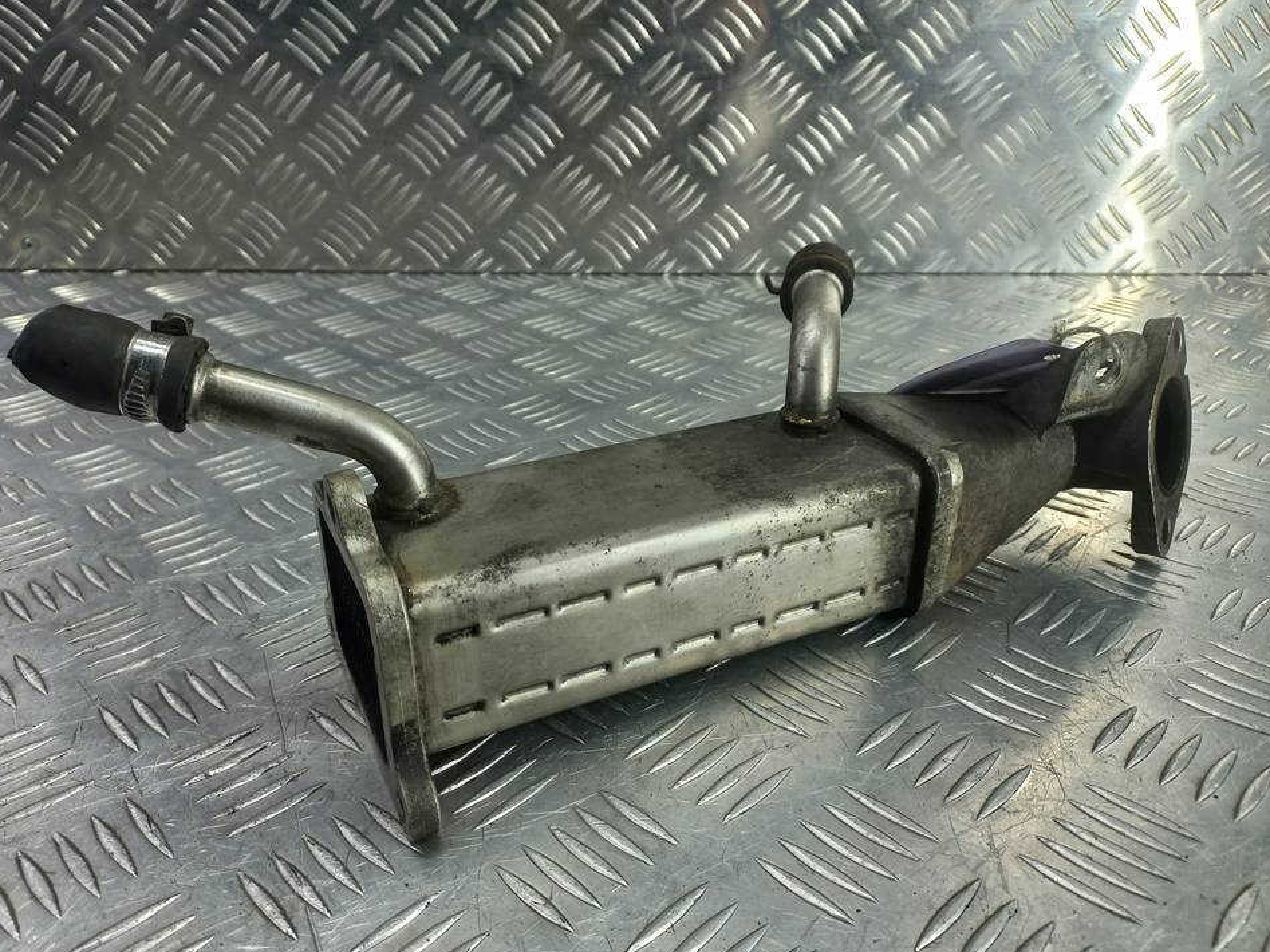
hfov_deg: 65.3
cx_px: 611
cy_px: 489
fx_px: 991
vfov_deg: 51.3
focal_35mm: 27
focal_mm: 4.6
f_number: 1.8
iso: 50
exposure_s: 1/50
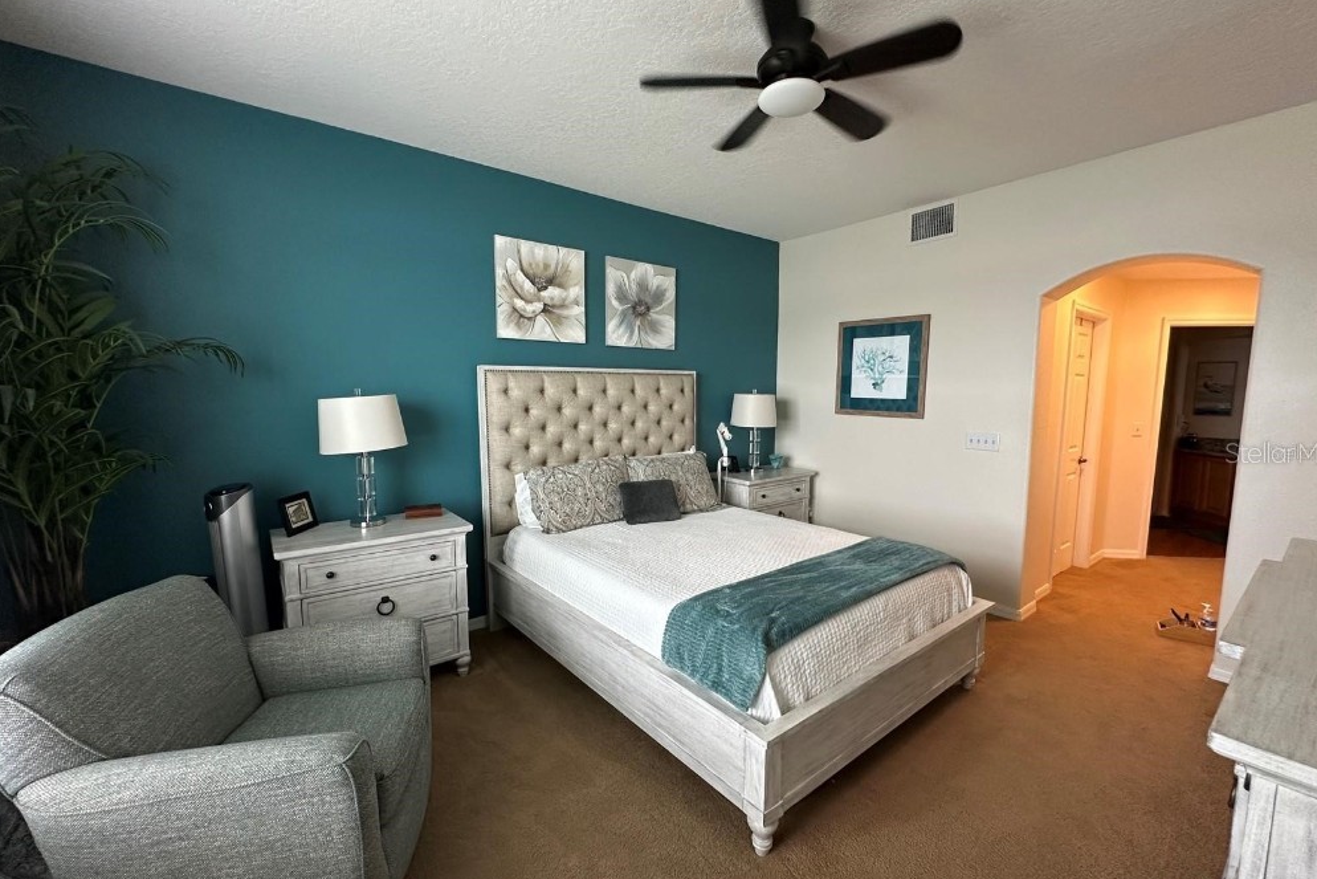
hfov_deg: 100.4
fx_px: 549
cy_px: 452
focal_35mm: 15
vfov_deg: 77.3
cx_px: 672
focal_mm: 2.22
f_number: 2.2
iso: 160
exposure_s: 1/60
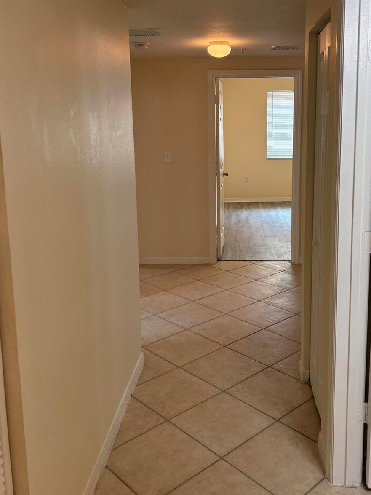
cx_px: 227
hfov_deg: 41.5
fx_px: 486
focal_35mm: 34
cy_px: 204
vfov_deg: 53.7
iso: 125
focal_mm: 5.96
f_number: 1.6
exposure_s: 1/120
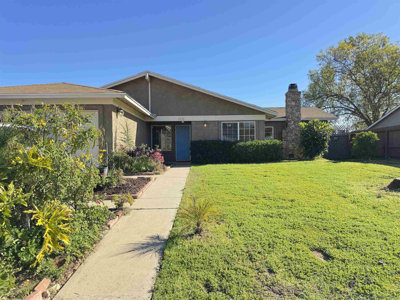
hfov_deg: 71.6
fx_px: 277
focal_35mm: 24
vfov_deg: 56.8
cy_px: 150
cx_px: 200
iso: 80
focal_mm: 6.76
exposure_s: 1/1339
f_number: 1.78
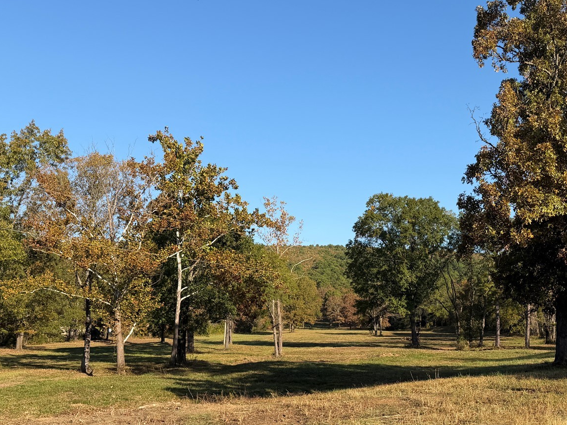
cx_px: 380
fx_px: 655
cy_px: 256
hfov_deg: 46.0
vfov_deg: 35.8
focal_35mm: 40
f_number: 1.78
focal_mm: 6.76
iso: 80
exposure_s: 1/2907
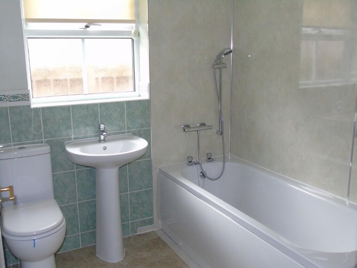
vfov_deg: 41.8
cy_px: 134
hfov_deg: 54.0
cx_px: 178
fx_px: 351
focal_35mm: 34
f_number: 3.8
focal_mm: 6.1
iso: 200
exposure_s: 1/40
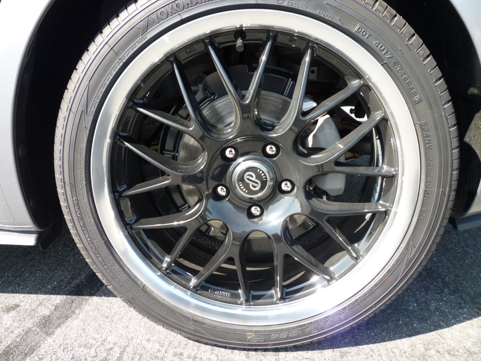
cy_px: 180
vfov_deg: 48.2
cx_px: 240
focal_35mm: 29
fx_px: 403
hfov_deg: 61.7
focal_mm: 5.2
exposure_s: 1/125
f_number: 3.3
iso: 80
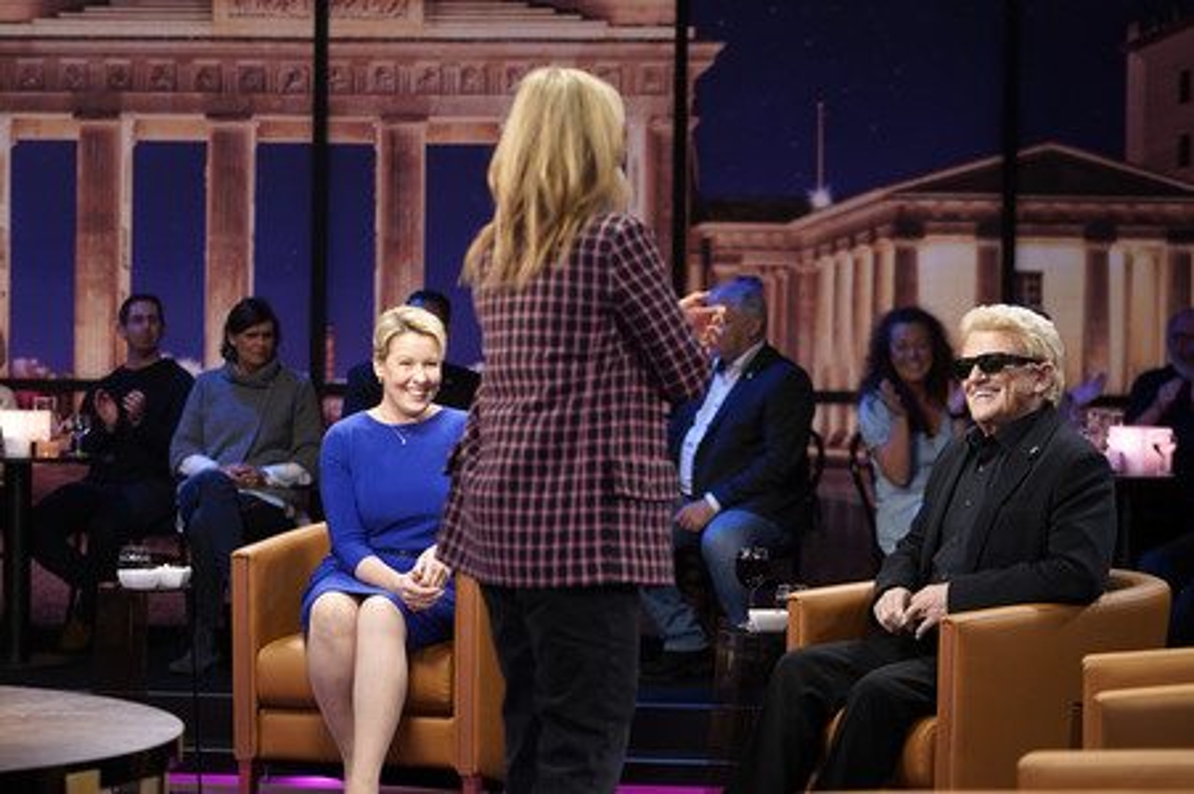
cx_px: 597
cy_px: 397
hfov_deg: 23.9
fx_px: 2817
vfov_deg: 16.0
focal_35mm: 85
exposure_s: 1/160
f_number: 2.8
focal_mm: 85
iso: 1600
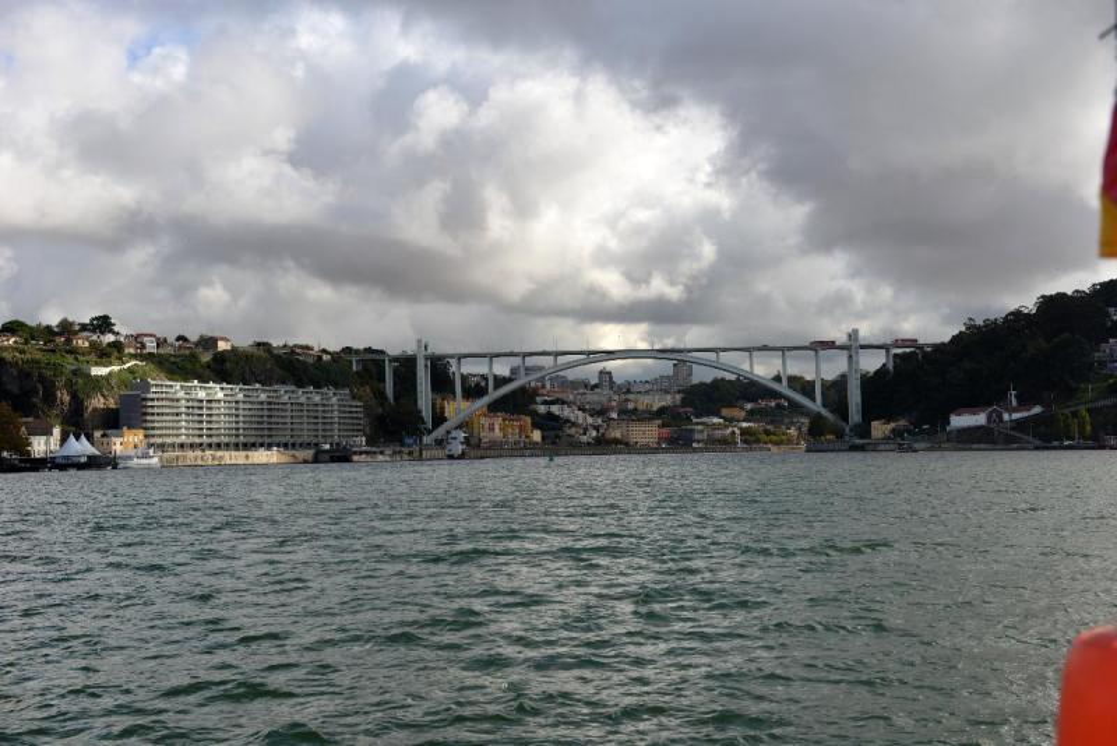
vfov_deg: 24.6
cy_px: 373
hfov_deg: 36.2
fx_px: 1707
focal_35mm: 55
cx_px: 558
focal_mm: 55
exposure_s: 1/400
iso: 160
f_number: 10
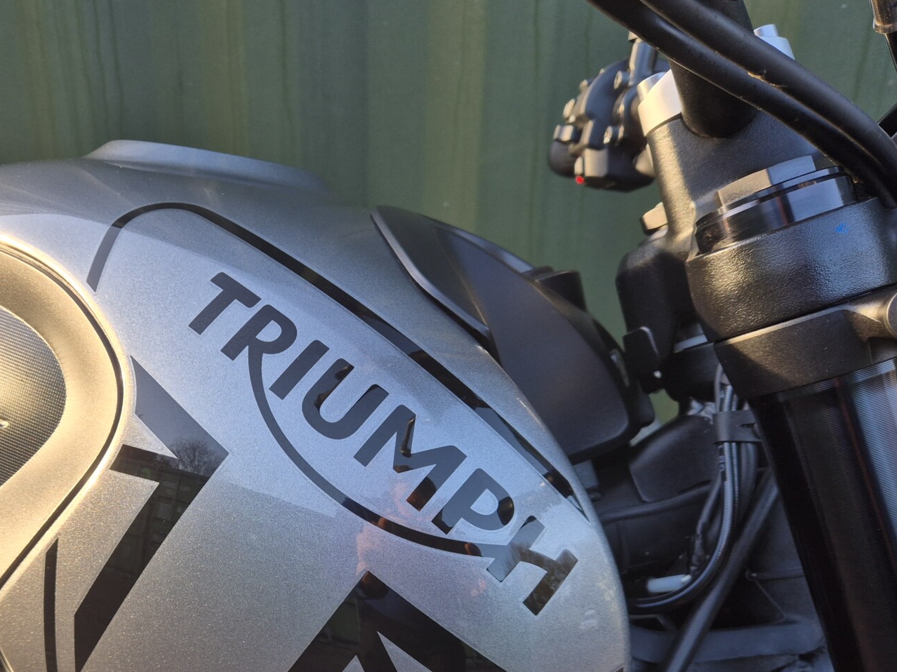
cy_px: 488
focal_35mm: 36
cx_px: 260
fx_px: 933
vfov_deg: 38.8
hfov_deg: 49.9
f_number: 1.8
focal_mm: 5.4
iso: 40
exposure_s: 1/180
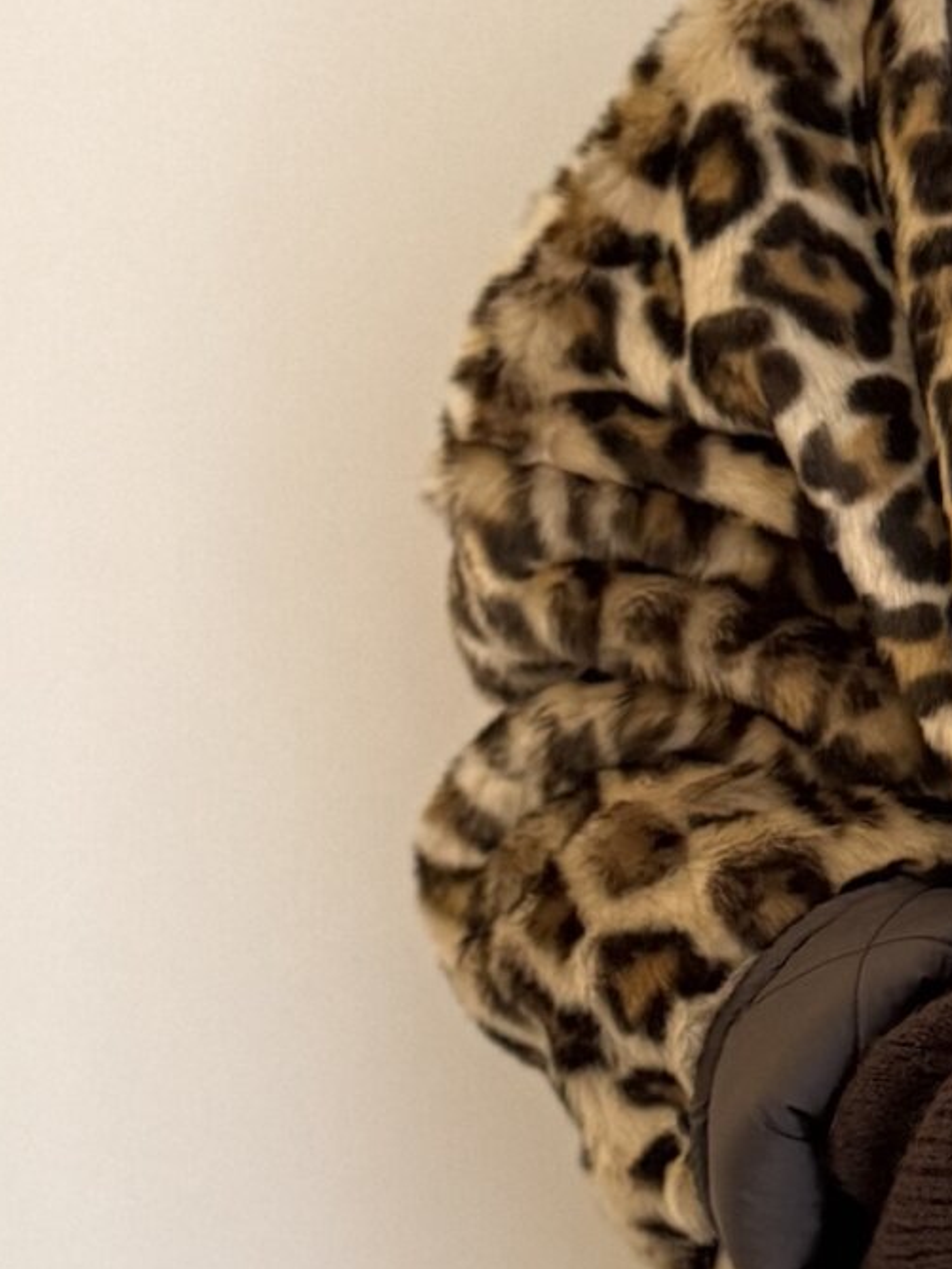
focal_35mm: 92
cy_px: 638
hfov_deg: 14.3
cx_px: 1693
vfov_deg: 21.3
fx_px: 3374
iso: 800
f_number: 1.78
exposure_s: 1/49
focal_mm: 6.76
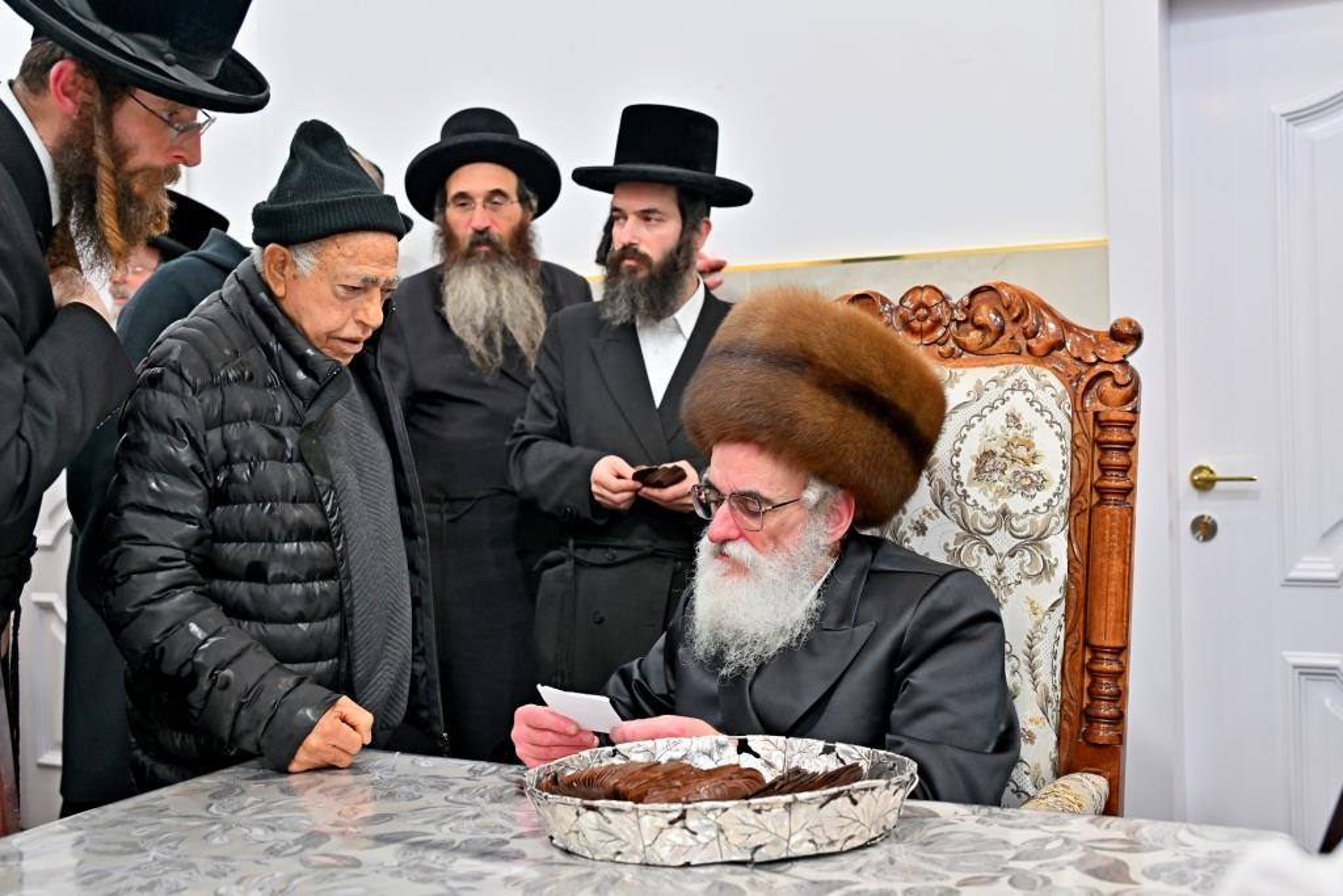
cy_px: 448
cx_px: 672
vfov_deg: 35.1
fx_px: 1418
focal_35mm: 38
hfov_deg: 50.7
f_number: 4
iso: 640
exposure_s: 1/200
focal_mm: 38
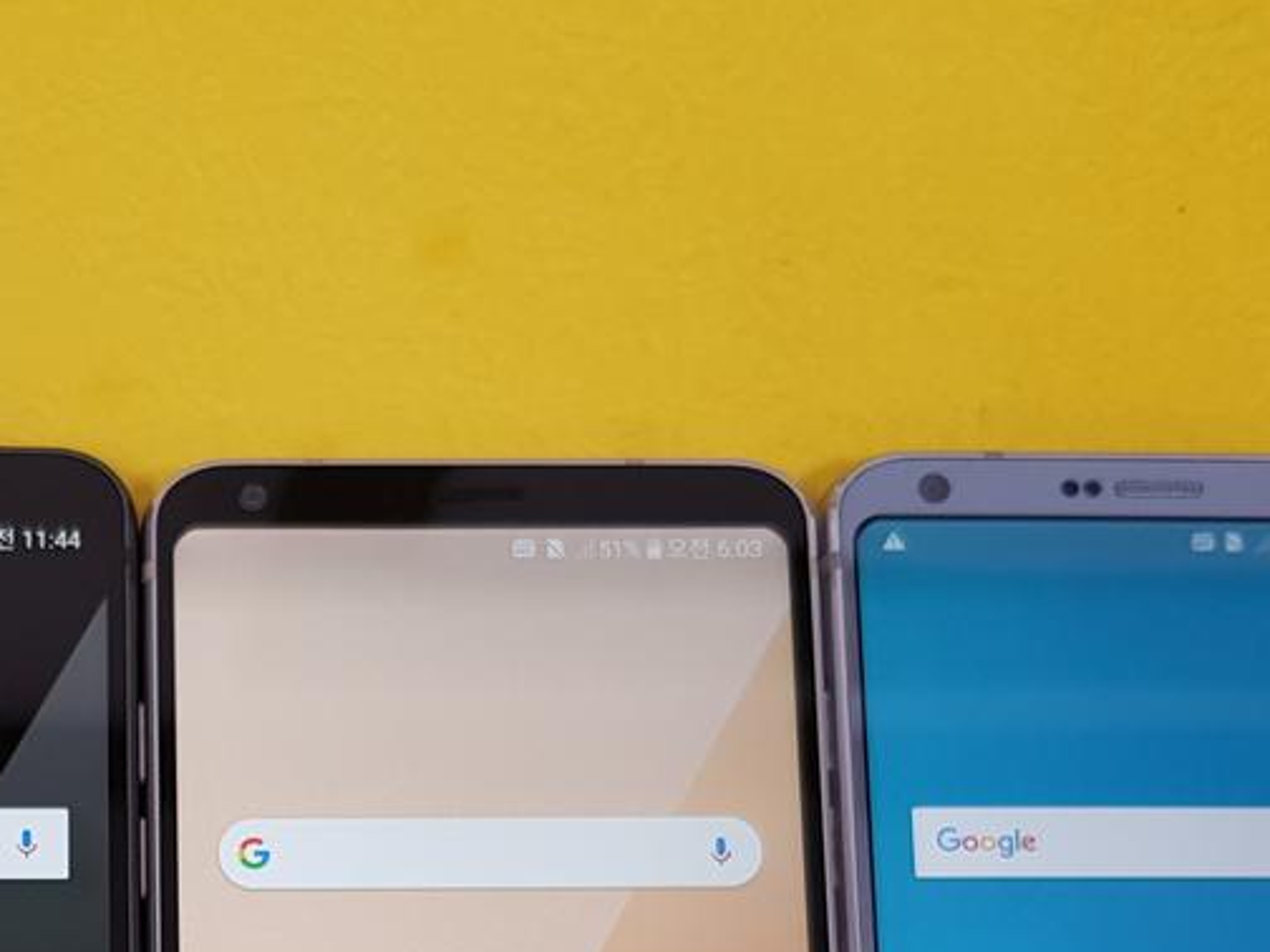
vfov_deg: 20.6
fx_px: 2421
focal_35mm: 66
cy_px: 1184
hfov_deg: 28.3
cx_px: 141
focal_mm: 4.2
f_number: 1.7
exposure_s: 1/60
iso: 50
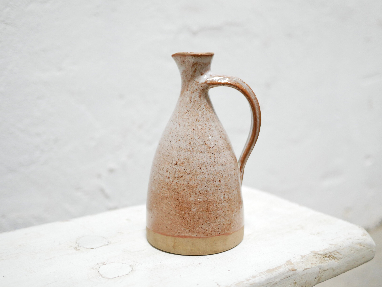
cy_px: 144
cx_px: 191
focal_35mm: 40
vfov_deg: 36.0
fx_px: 442
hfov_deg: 46.8
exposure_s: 1/60
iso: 1250
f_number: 1.7
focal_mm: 20
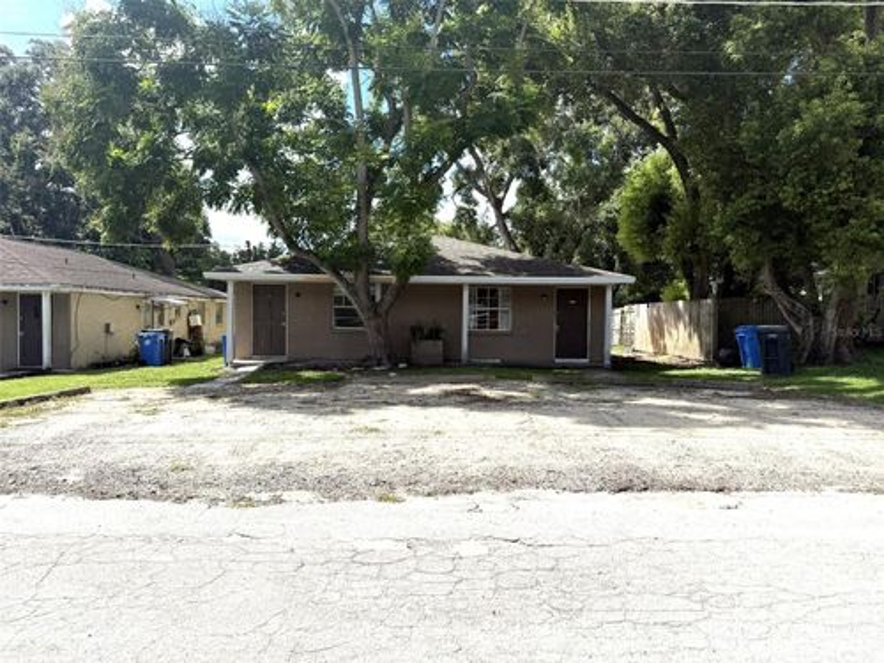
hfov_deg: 71.6
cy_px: 332
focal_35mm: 24
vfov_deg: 56.8
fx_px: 613
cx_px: 442
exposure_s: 1/4975
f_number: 1.78
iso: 80
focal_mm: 6.76
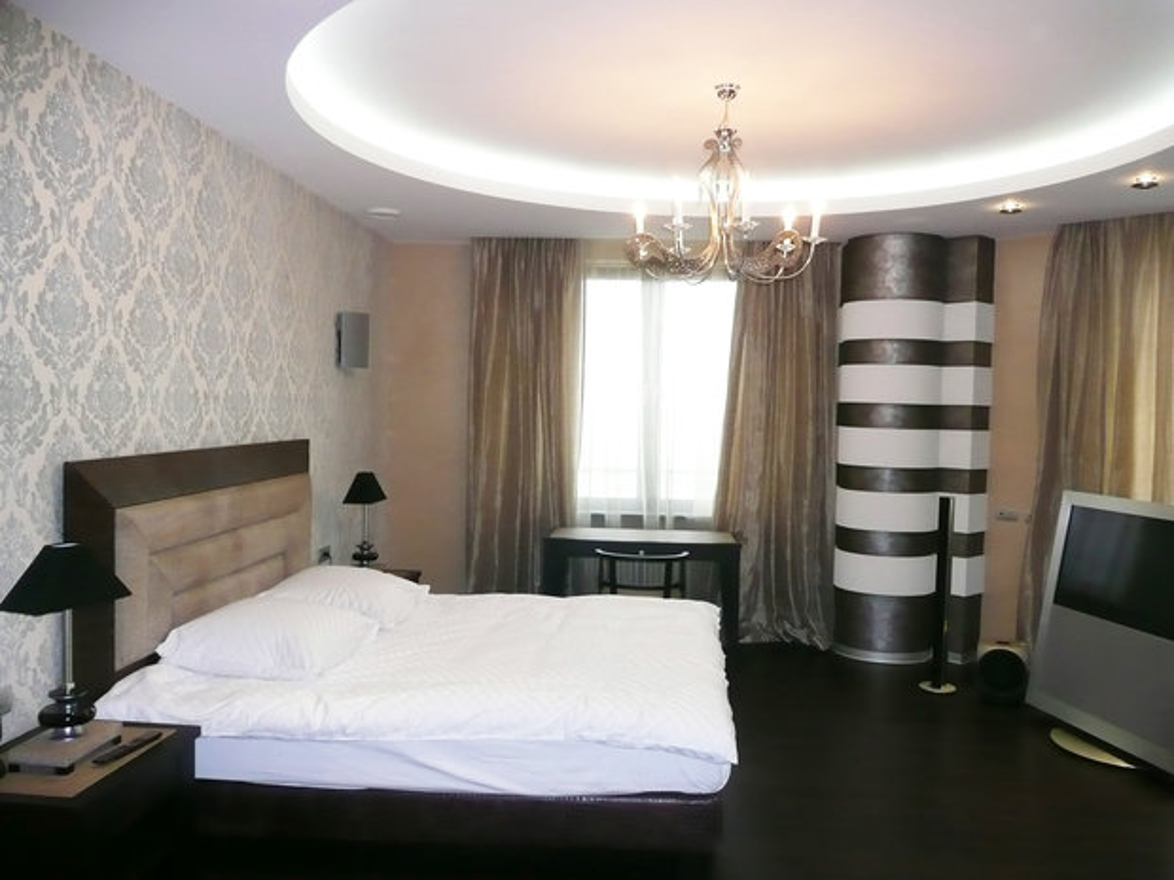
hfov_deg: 63.4
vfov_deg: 49.7
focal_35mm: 28
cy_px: 440
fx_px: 950
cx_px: 587
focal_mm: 4.6
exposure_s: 1/30
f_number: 3.3
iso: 250
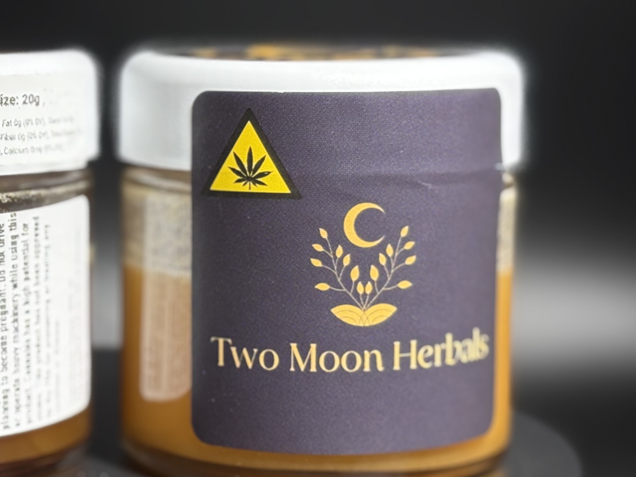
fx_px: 1819
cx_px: 110
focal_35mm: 99
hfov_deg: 19.6
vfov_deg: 14.9
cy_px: 195
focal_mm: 5.96
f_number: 1.6
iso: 32
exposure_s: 1/907
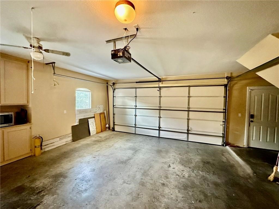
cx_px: 140
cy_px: 104
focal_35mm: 14
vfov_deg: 85.7
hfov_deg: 102.1
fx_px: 113
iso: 1000
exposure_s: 1/60
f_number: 2.2
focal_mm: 2.22
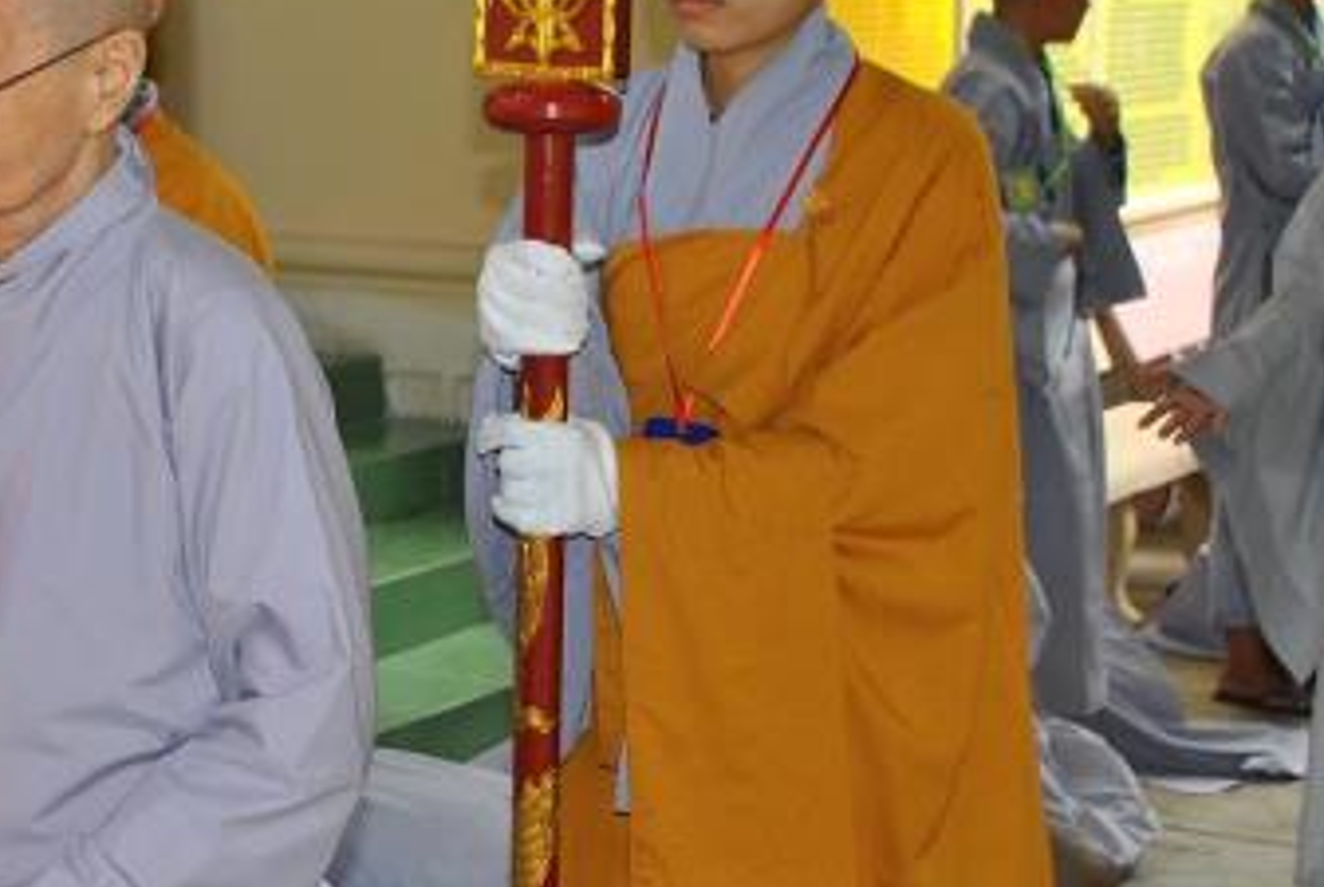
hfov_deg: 24.8
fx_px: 2946
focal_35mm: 80
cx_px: 221
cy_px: 349
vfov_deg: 17.1
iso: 200
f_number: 4.5
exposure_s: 1/100
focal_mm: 28
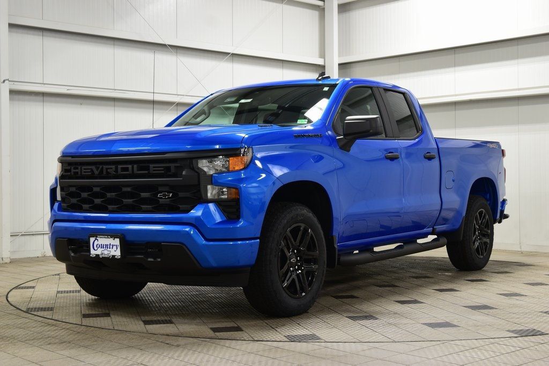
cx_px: 274
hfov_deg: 36.9
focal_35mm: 54
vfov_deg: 25.1
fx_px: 824
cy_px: 183
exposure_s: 1/15
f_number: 6.3
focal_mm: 36
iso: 450
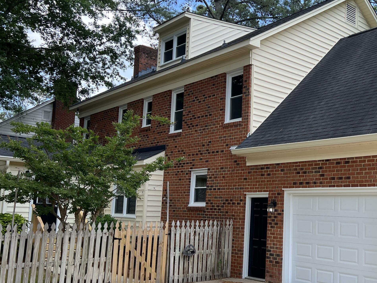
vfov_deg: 35.0
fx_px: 447
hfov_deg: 44.2
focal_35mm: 41
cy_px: 167
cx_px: 285
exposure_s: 1/982
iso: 50
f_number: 1.5
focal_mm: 5.7
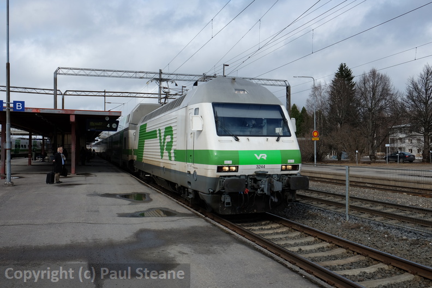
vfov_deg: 41.1
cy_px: 144
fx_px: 384
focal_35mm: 32
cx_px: 216
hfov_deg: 58.7
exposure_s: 1/400
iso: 200
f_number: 7.1
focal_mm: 21.4
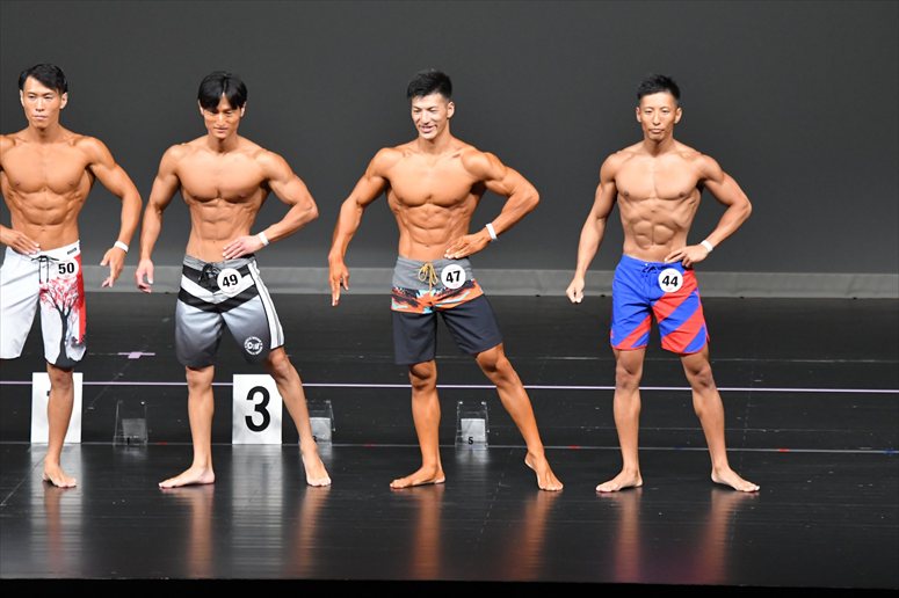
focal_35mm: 255
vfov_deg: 5.4
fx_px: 6365
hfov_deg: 8.1
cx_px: 450
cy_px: 299
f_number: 5.6
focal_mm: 170
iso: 4000
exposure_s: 1/400
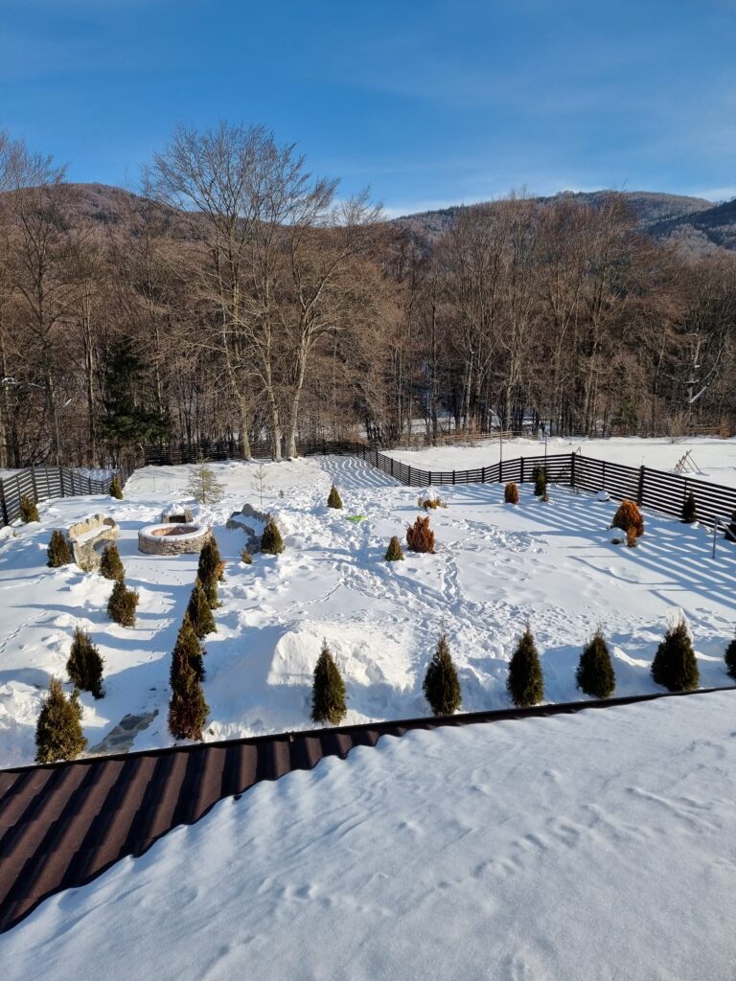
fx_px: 680
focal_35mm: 24
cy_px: 490
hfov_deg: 56.8
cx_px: 368
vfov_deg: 71.6
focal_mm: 6.7
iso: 50
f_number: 1.8
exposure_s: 1/946
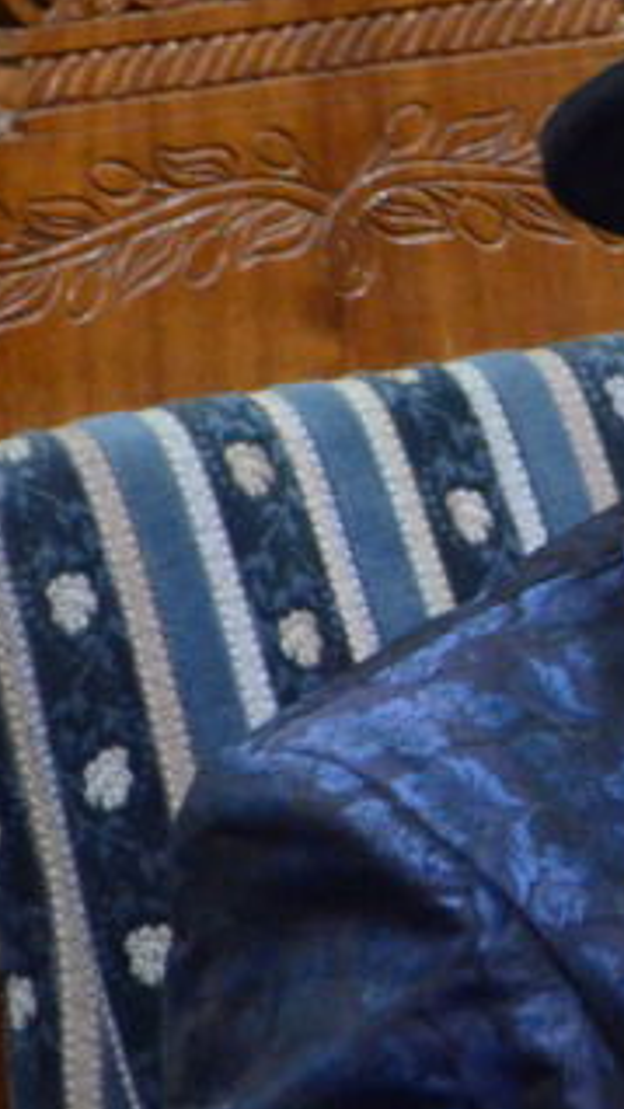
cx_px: 1283
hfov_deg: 0.9
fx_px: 40071
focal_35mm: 1363
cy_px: 617
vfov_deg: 1.6
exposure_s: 1/60
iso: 5000
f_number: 5.6
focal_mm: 270
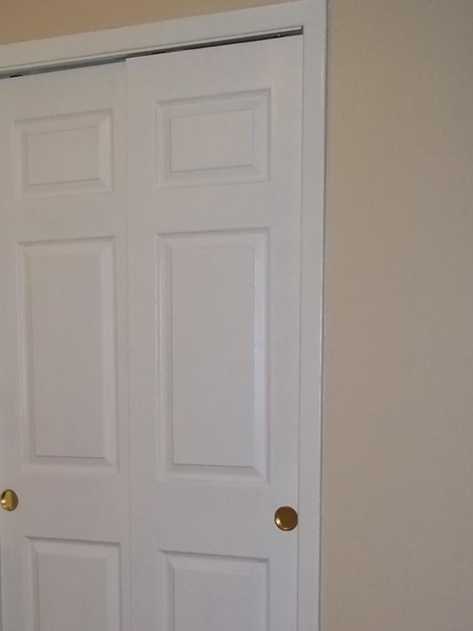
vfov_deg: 27.3
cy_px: 488
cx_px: 34
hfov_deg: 20.5
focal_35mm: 70
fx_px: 1276
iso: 160
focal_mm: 6.5
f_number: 3.1
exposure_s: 1/30
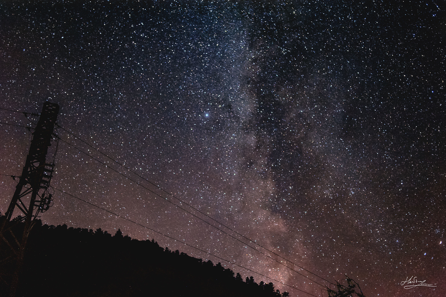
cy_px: 148
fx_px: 433
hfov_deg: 54.5
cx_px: 223
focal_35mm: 35
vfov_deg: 37.8
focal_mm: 35
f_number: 2.8
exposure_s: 15
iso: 1600
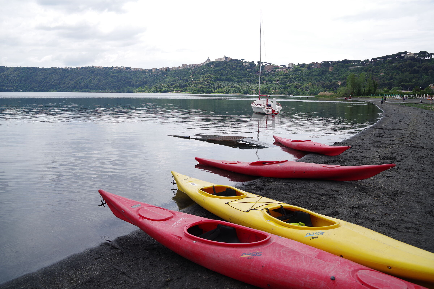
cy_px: 144
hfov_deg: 65.5
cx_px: 217
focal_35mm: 28
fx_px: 338
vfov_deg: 46.4
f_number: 8
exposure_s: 1/200
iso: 100
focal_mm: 28
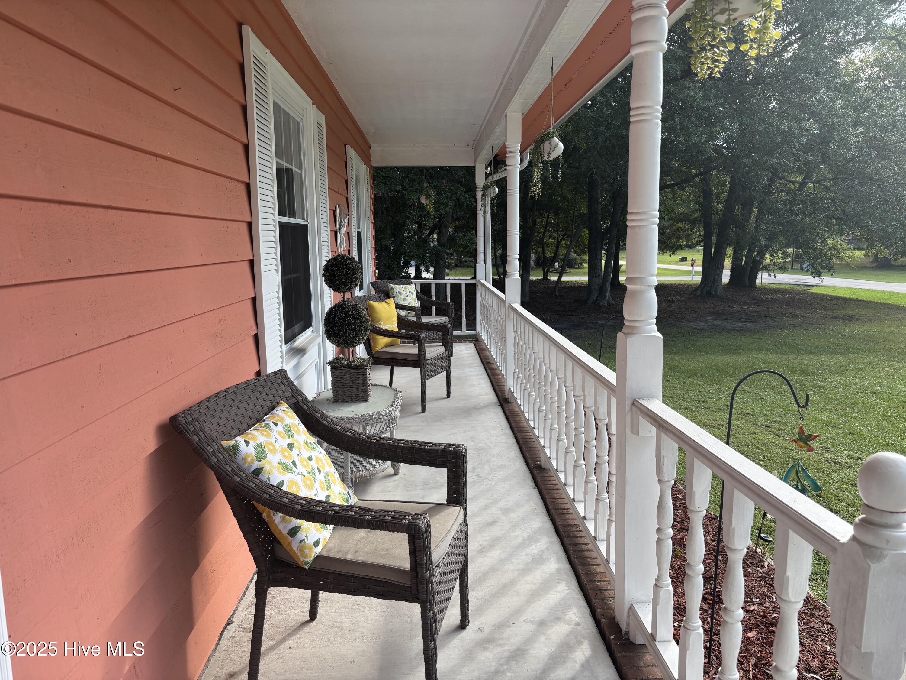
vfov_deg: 53.1
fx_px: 680
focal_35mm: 26
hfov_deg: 67.3
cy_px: 340
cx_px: 453
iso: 50
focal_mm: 5.96
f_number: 1.6
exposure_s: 1/615
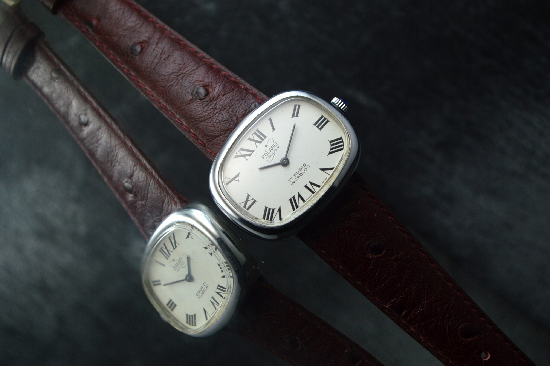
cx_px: 275
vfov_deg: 16.5
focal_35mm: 82
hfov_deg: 24.6
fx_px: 1259
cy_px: 183
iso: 800
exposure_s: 1/160
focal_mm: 55
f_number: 6.3
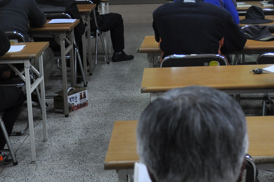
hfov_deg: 19.4
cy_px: 16
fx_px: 791
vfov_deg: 13.0
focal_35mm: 104
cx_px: 228
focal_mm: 30
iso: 800
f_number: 4.2
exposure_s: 1/60
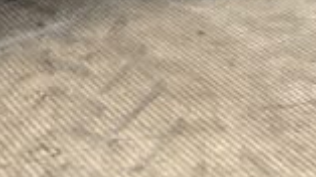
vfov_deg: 8.5
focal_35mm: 129
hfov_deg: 16.5
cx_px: 54
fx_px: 1080
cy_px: -251
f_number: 1.8
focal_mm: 3
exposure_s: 1/187
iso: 16
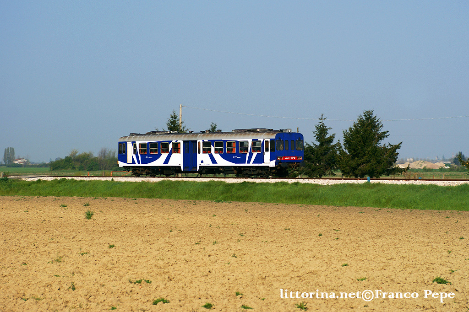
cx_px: 234
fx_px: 1660
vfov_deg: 10.7
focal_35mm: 128
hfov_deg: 16.1
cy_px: 156
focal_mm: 85
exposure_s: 1/500
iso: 100
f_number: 7.1
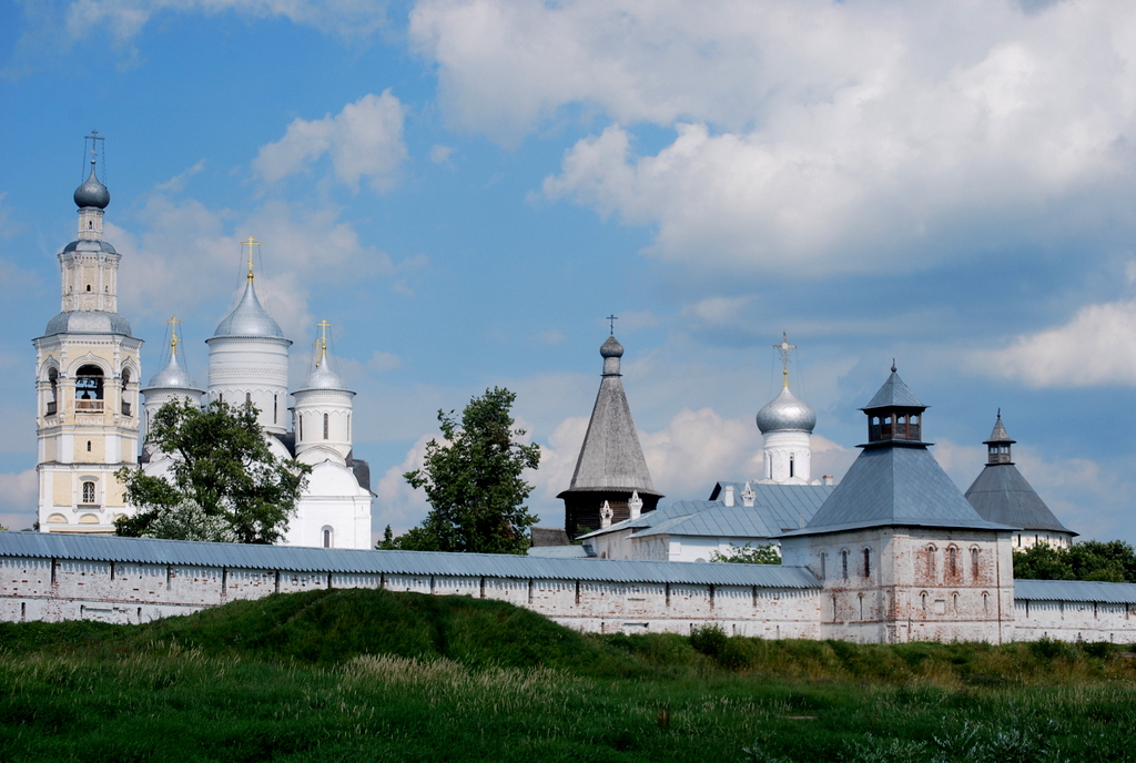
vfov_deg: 16.6
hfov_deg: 24.6
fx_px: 2609
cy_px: 382
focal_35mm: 82
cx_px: 568
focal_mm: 55
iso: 100
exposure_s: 1/320
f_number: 9
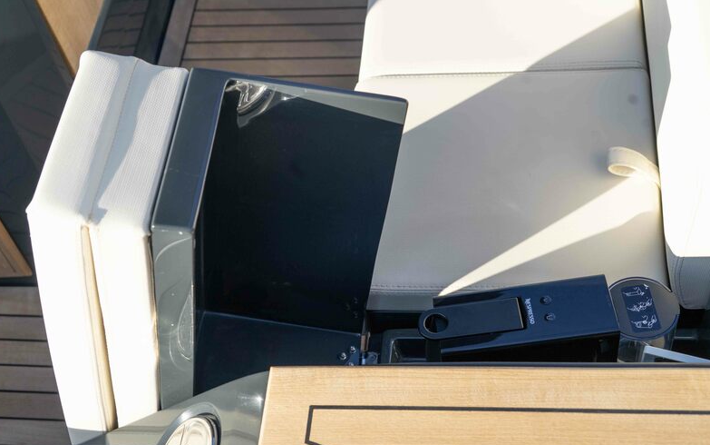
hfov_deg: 39.6
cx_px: 351
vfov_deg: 25.4
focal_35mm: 51
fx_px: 987
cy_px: 241
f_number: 6.3
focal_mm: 49
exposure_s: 1/200
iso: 100
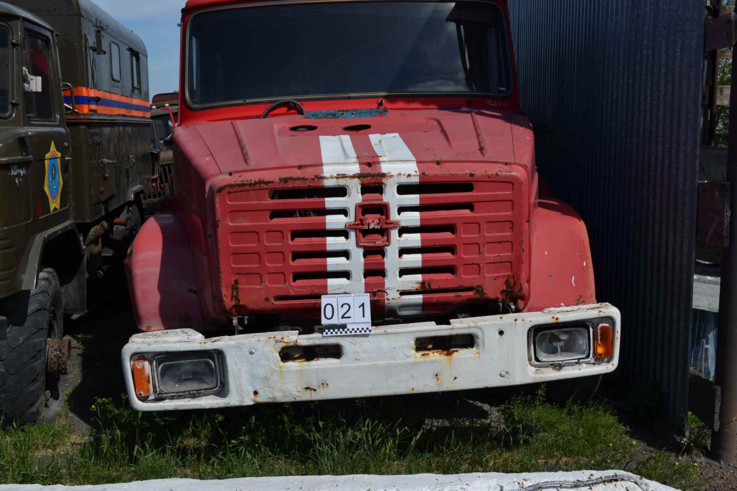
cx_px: 368
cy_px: 246
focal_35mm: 36
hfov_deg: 53.1
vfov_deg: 36.9
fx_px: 737
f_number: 9
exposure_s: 1/320
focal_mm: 24
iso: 100
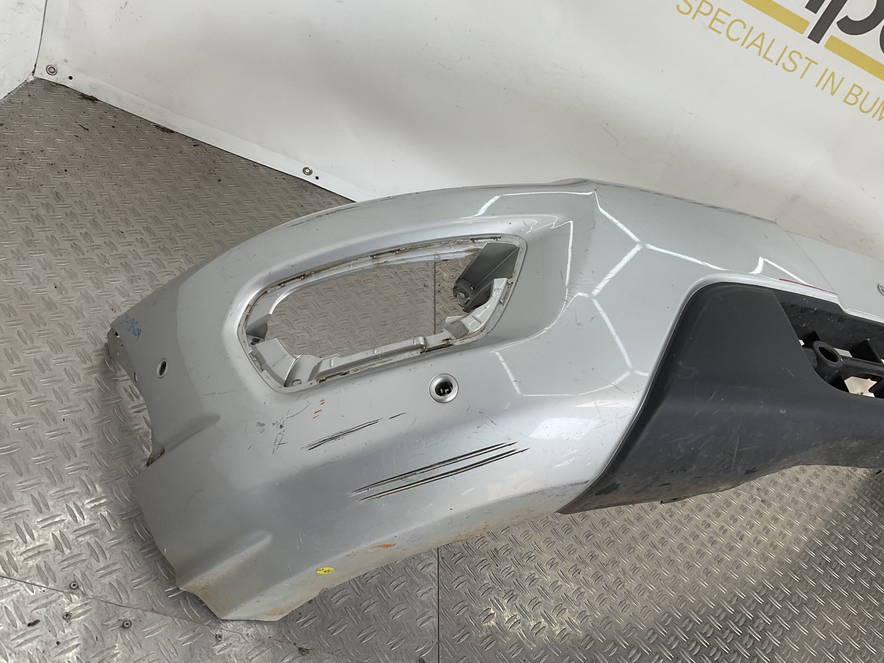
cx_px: 442
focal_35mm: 29
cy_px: 332
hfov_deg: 61.7
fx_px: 741
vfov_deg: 48.2
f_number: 1.8
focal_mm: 3
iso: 16
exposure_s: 1/229
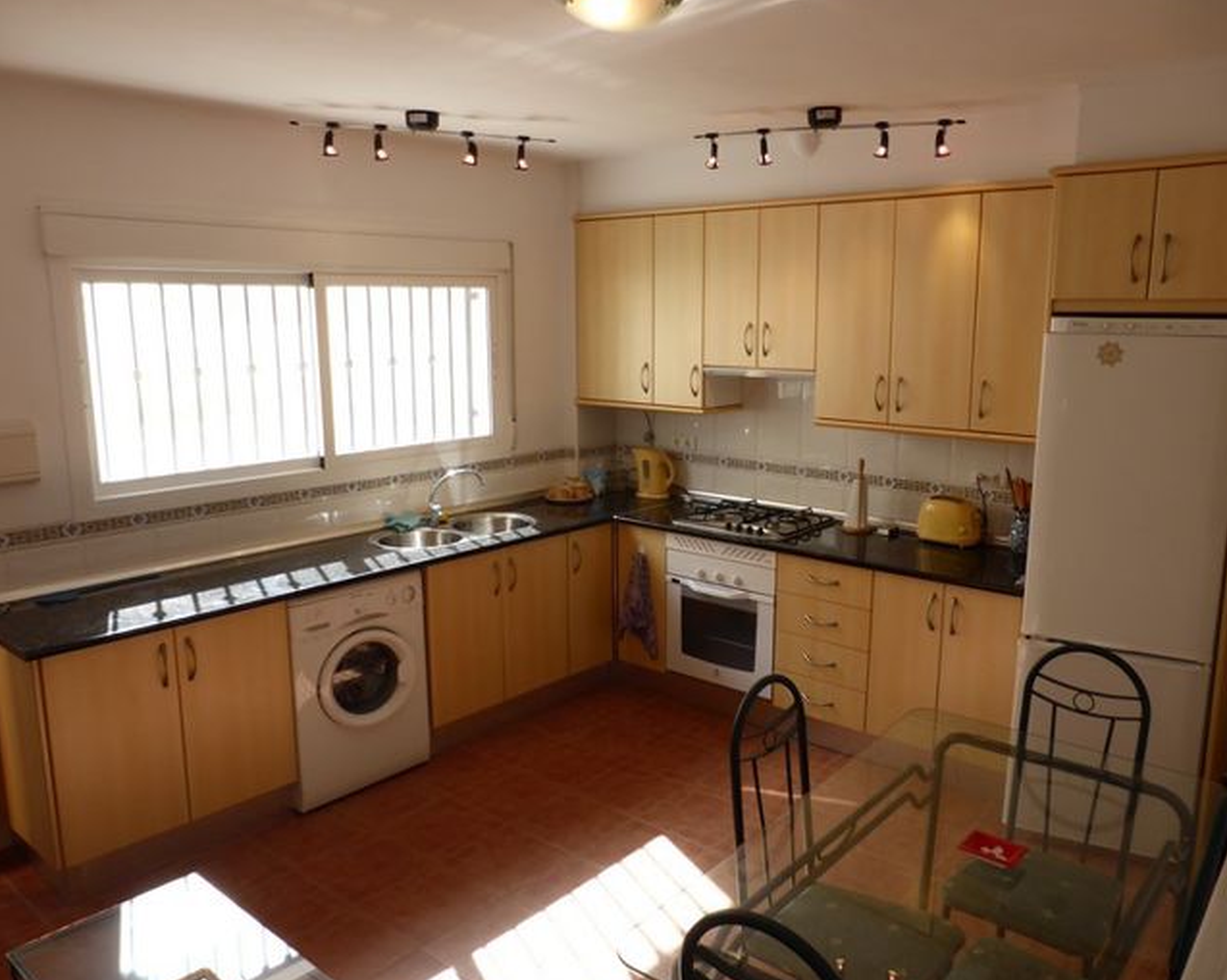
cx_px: 642
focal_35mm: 27
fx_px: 980
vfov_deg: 53.1
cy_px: 491
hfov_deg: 64.1
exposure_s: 1/100
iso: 100
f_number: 3.3
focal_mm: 4.3
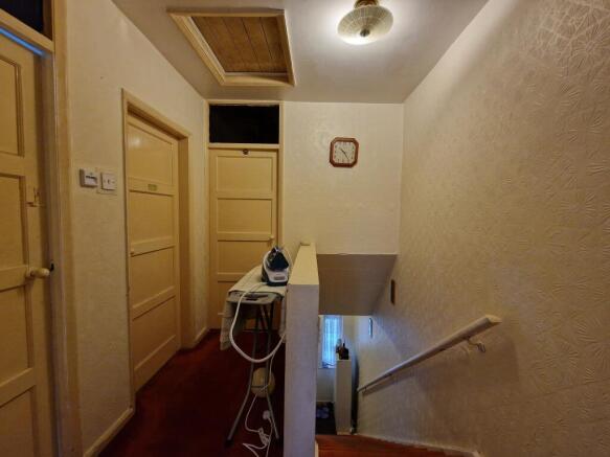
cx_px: 305
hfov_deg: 106.2
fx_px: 229
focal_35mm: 13
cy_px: 228
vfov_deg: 89.9
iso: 400
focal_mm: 2.2
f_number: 2.2
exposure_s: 1/50
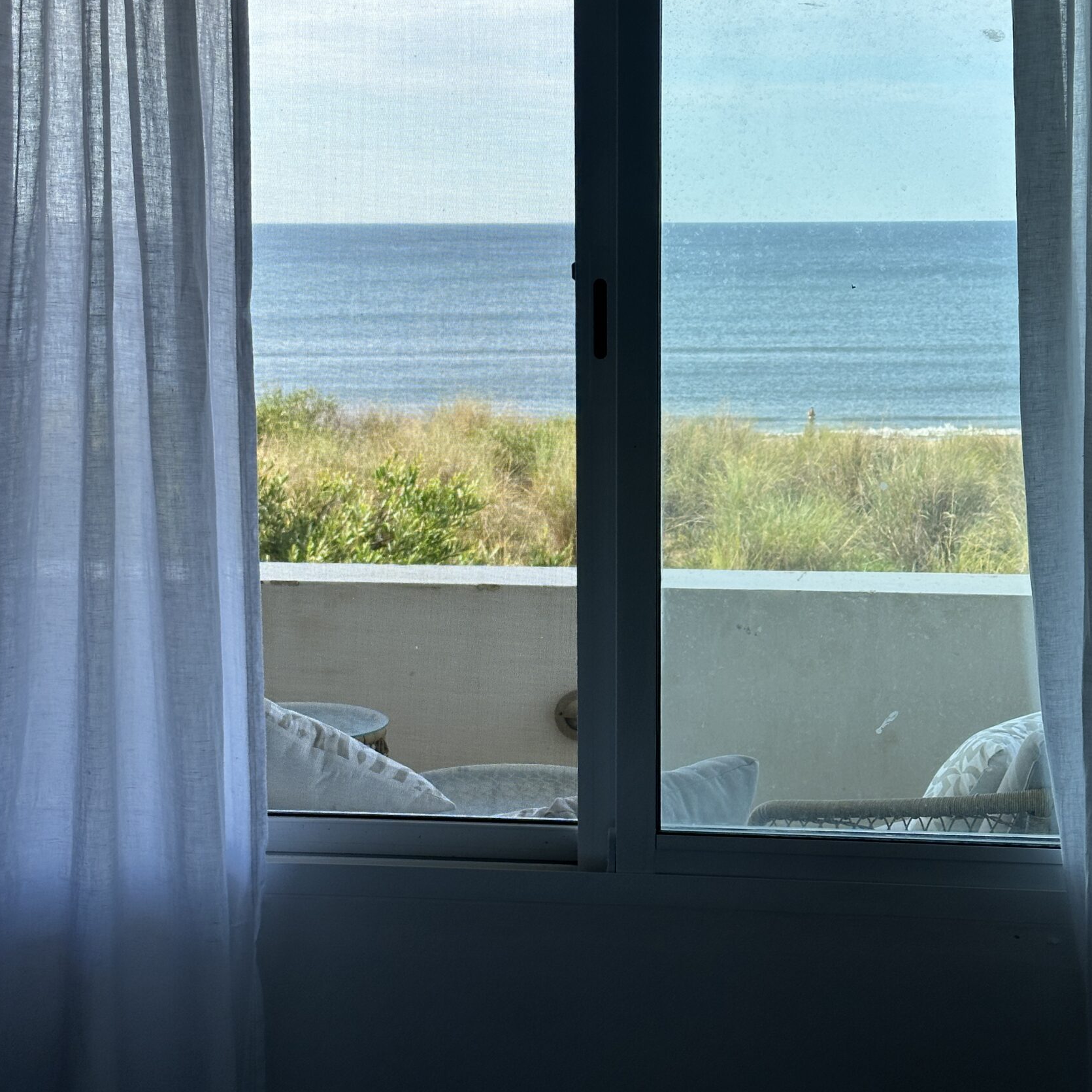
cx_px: 508
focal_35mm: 65
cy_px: 433
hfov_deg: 26.5
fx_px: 2320
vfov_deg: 26.4
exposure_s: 1/1357
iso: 64
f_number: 1.78
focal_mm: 6.86
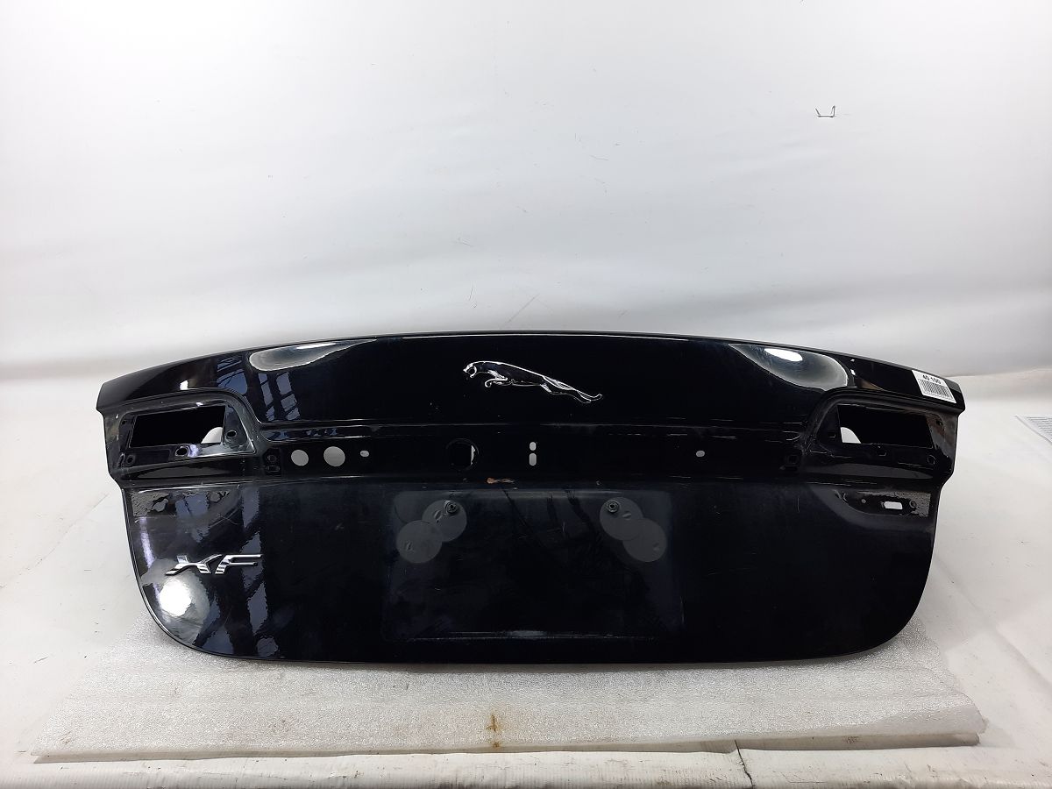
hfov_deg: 69.4
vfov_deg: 54.9
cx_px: 526
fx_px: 760
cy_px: 394
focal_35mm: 25
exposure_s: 1/50
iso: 32
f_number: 2
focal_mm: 4.6
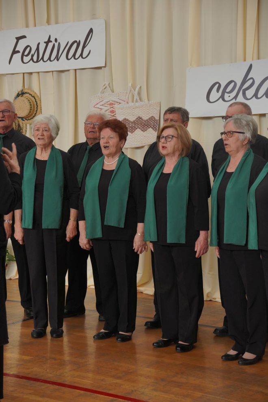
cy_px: 201
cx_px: 134
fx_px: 837
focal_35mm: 75
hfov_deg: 18.2
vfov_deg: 27.0
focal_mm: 50
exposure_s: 1/200
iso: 1000
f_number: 4.5
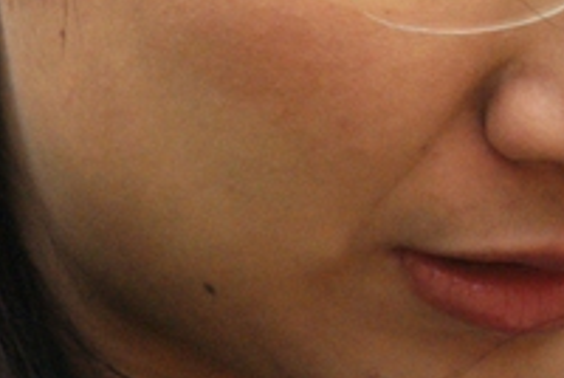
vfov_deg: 0.5
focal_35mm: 2627
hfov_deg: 0.8
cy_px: -65
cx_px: 285
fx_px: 41217
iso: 400
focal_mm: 500
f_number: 8
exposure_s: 1/500
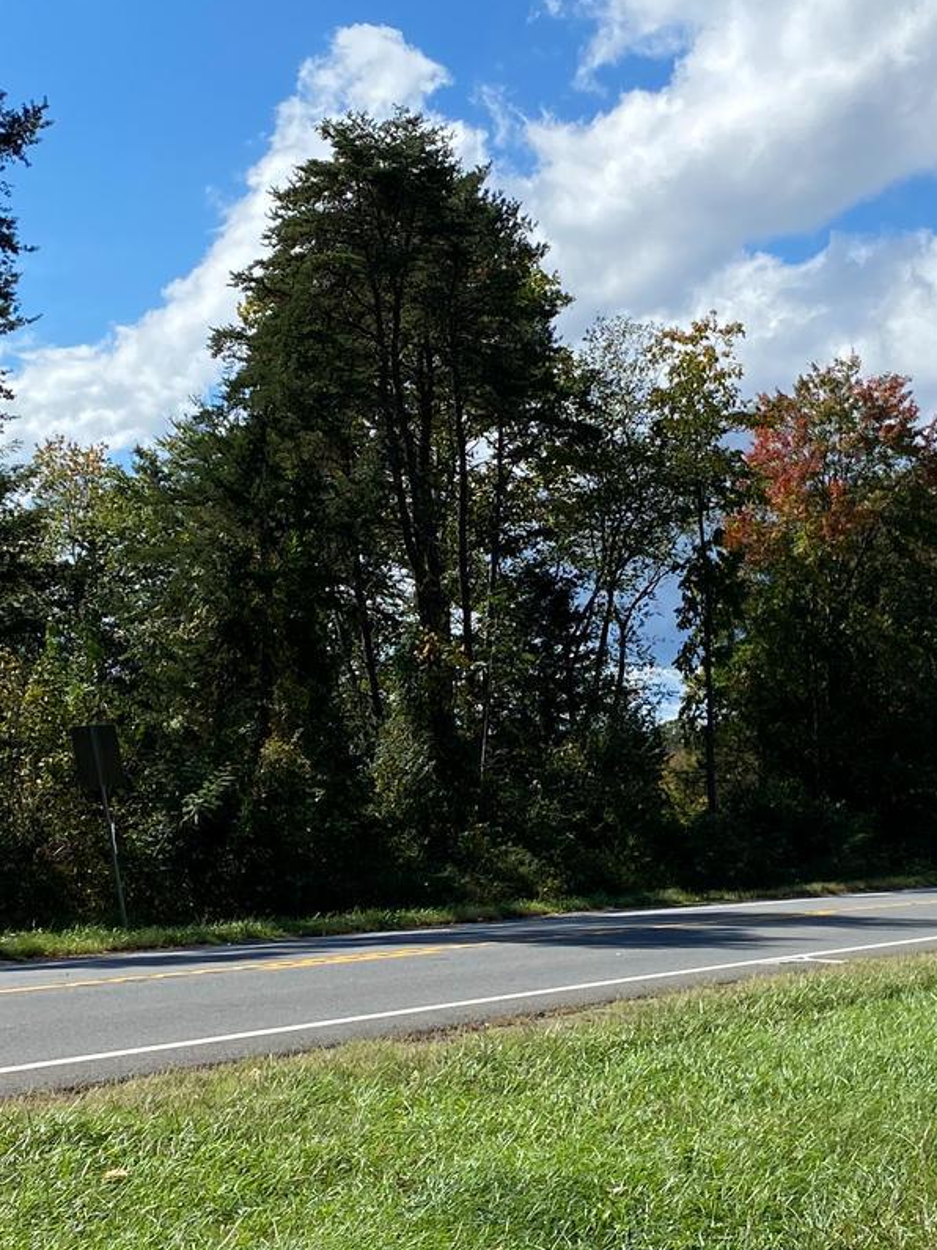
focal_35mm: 67
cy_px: 671
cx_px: 528
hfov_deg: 21.9
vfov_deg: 29.0
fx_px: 2419
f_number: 1.8
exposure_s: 1/3401
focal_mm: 4.25
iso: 32
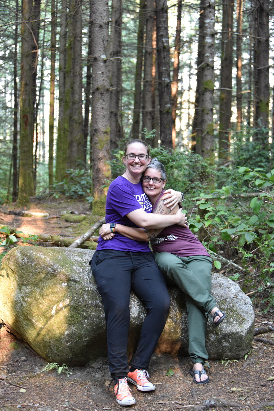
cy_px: 206
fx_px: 799
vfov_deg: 28.8
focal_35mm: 70
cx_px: 137
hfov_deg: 19.5
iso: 4500
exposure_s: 1/160
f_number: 5
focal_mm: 70
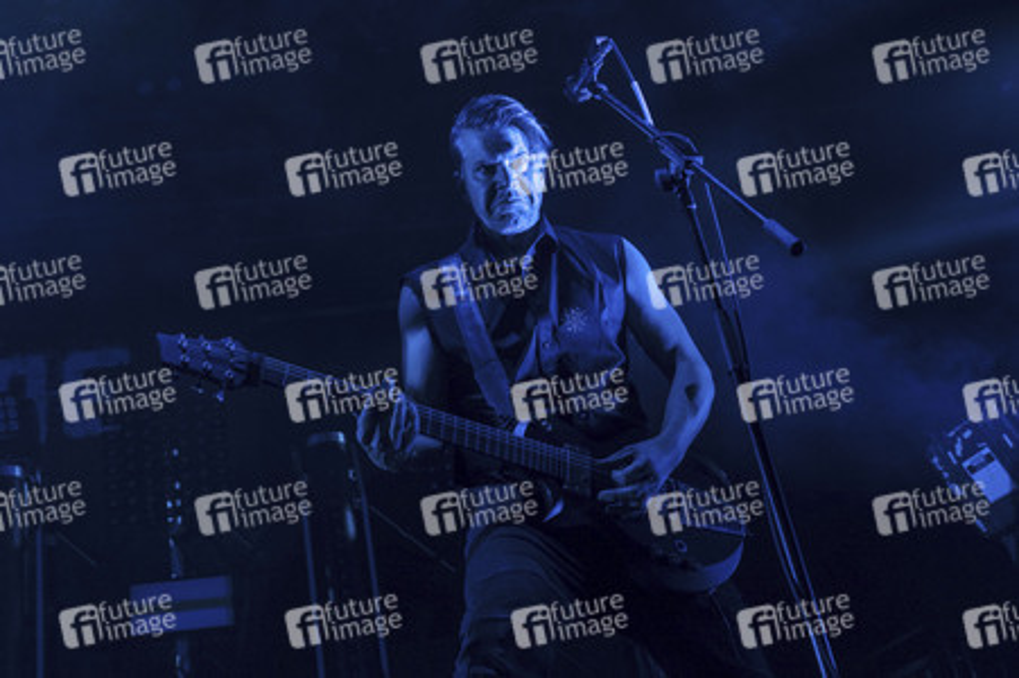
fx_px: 1103
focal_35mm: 39
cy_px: 339
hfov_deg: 49.6
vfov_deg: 34.2
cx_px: 510
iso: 1250
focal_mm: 39
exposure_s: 1/250
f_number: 6.3
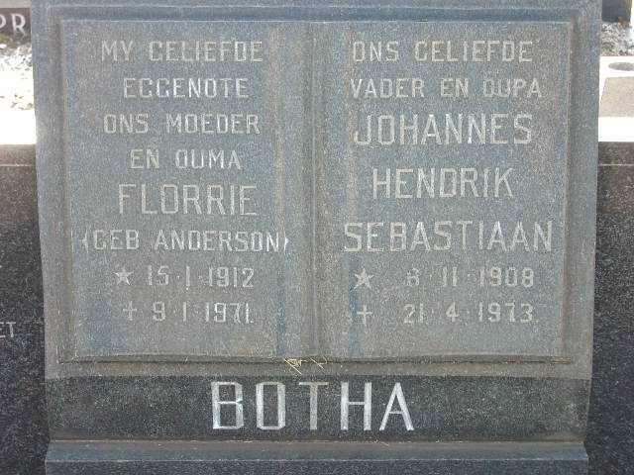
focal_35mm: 74
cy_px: 238
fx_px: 1355
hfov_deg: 26.3
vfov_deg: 19.9
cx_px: 317
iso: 100
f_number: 3.9
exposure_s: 1/60
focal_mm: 12.2
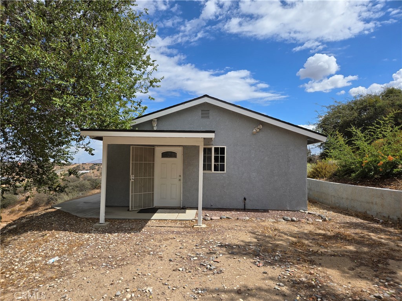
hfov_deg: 73.9
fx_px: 267
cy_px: 150
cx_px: 201
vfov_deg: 58.9
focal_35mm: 23
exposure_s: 1/2327
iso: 25
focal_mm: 5.4
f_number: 1.8
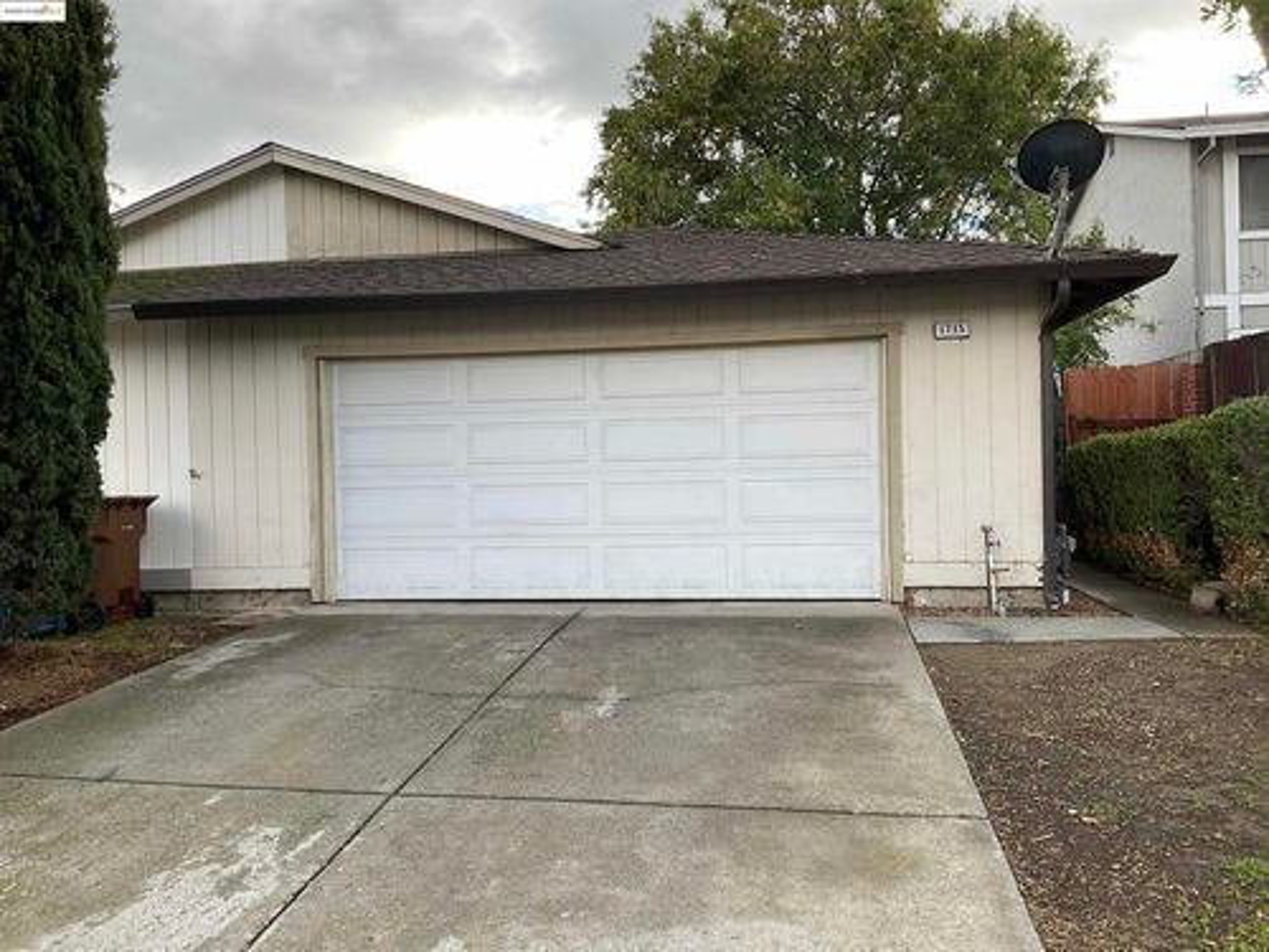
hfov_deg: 61.7
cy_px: 476
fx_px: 1063
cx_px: 634
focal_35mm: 29
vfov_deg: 48.2
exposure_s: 1/302
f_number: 1.8
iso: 16
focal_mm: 3
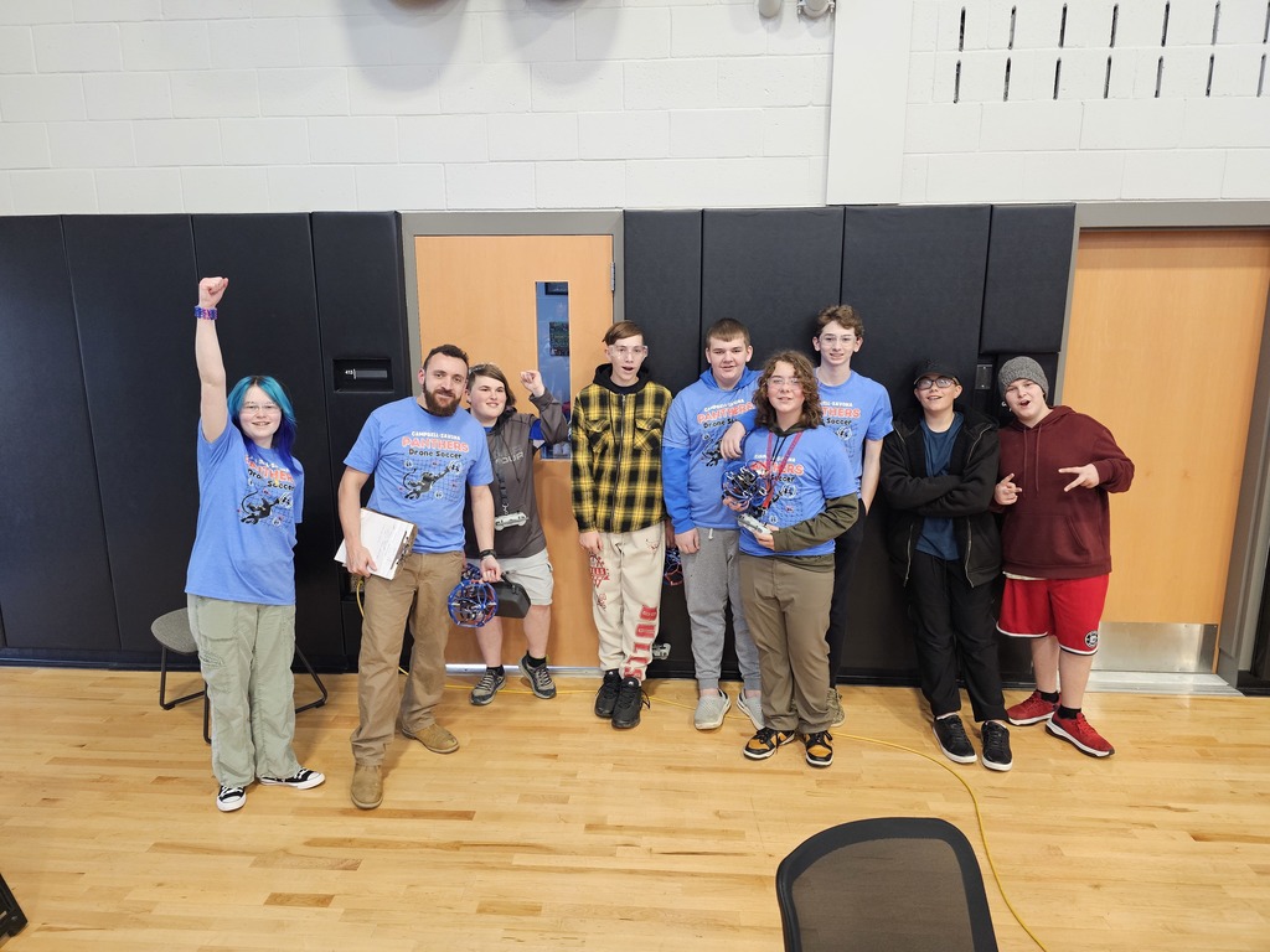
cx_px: 635
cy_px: 476
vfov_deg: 58.9
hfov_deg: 73.9
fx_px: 844
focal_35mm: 23
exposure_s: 1/120
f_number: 1.7
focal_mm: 6.3
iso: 500
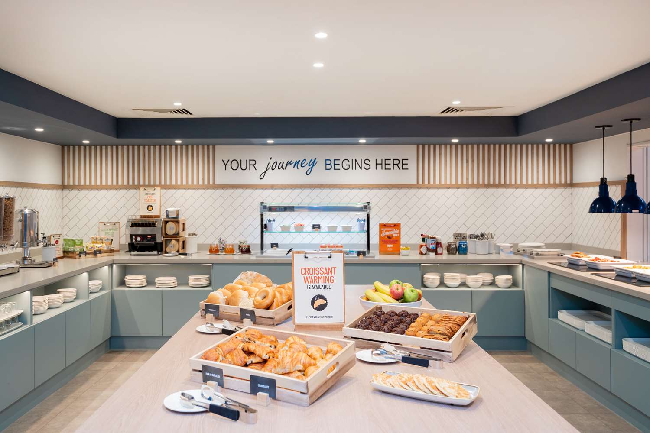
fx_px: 506
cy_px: 216
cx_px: 325
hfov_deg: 65.5
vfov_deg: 46.4
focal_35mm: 28
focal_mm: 28
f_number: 4.5
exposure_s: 1/25
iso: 320
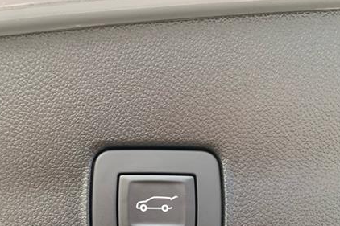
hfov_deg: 46.0
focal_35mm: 41
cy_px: 185
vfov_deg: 31.6
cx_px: 92
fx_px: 387
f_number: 1.8
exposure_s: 1/60
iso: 160
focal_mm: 4.25
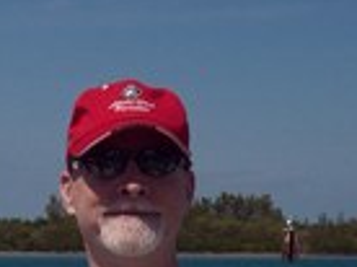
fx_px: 2306
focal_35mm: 224
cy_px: 332
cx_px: -8
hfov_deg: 8.8
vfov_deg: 6.6
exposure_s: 1/695
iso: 80
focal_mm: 12.8
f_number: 8.5
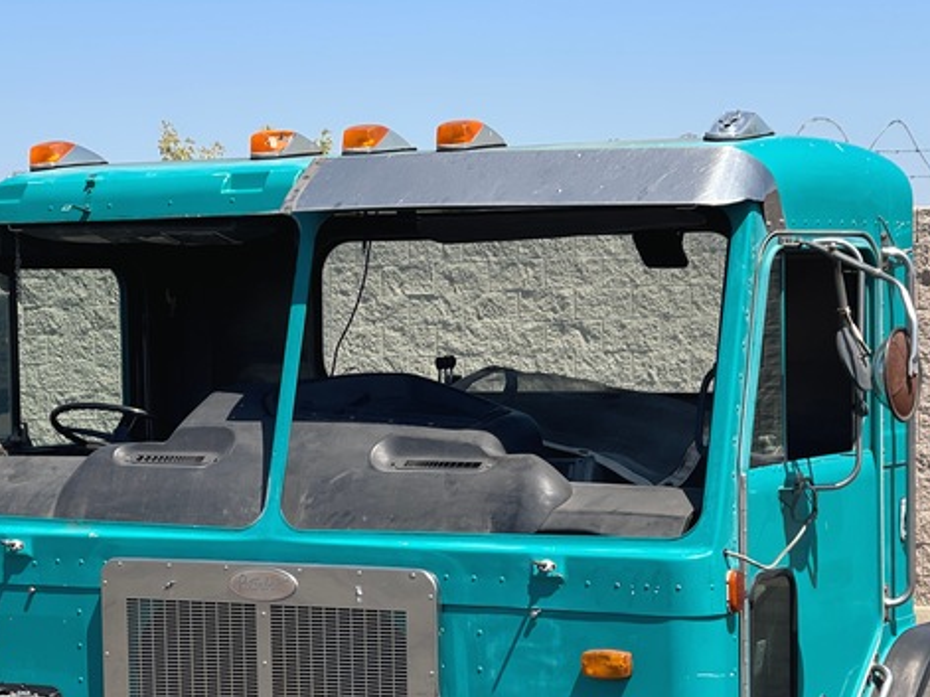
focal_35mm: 106
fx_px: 2847
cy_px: 518
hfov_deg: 18.6
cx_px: 438
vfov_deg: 13.9
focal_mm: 7.5
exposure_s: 1/1074
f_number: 2.2
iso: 32
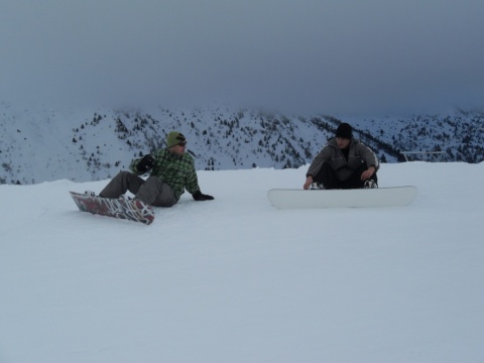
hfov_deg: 43.9
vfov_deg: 33.6
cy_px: 182
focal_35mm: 43
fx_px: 601
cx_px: 242
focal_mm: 7.9
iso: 80
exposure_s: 1/350
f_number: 8.7
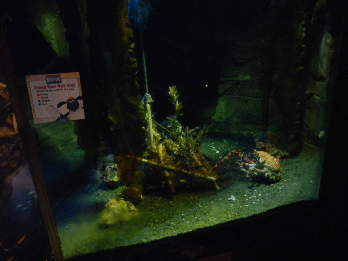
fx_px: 322
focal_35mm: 32
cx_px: 174
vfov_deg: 44.2
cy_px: 130
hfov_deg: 56.8
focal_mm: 5.6
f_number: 3.7
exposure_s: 1/10
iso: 560
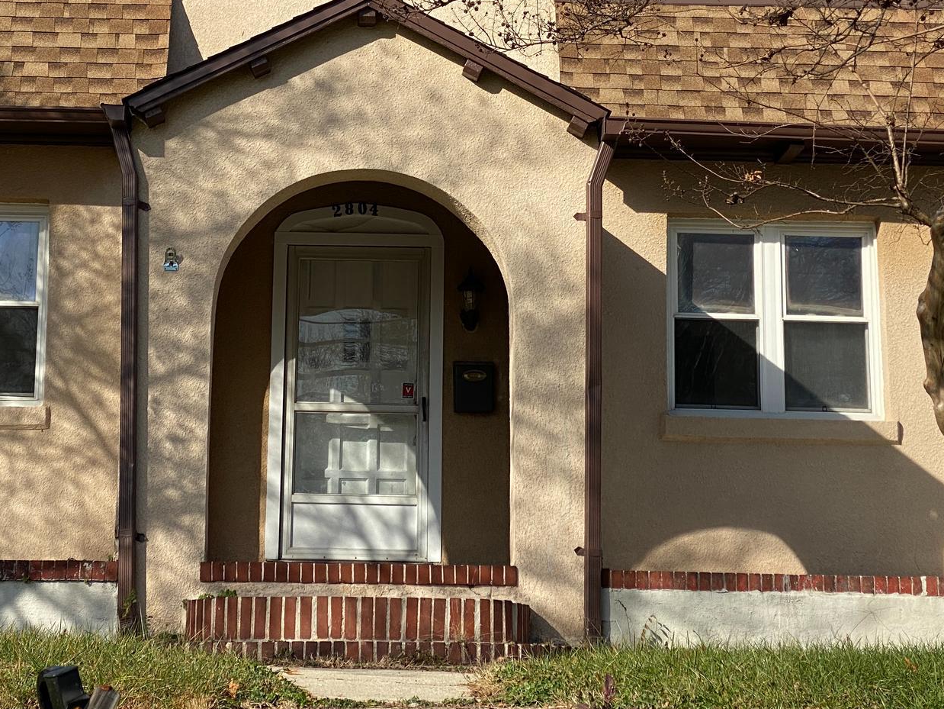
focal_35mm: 86
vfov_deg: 17.1
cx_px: 401
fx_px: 2346
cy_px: 166
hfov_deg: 22.7
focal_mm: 6
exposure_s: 1/1229
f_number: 2
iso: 20
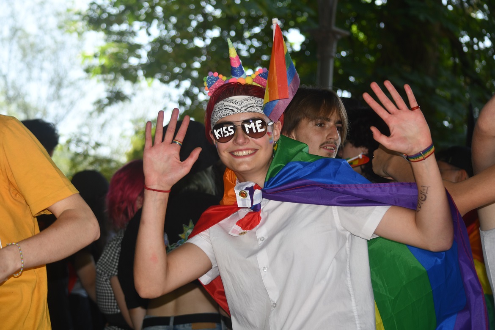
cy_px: 165
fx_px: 1334
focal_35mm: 97
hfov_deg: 21.0
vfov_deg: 14.1
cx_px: 248
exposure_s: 1/250
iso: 100
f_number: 5
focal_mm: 65
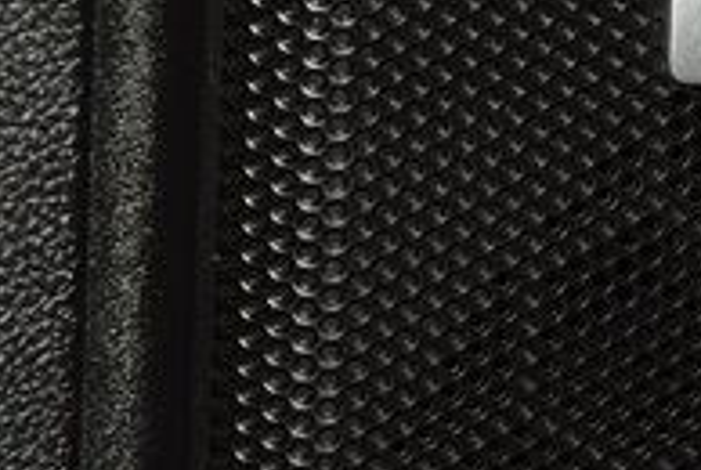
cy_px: 13
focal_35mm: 346
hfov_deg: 5.9
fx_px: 6748
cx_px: 889
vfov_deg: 4.0
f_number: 8
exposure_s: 1/125
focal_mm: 70
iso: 100
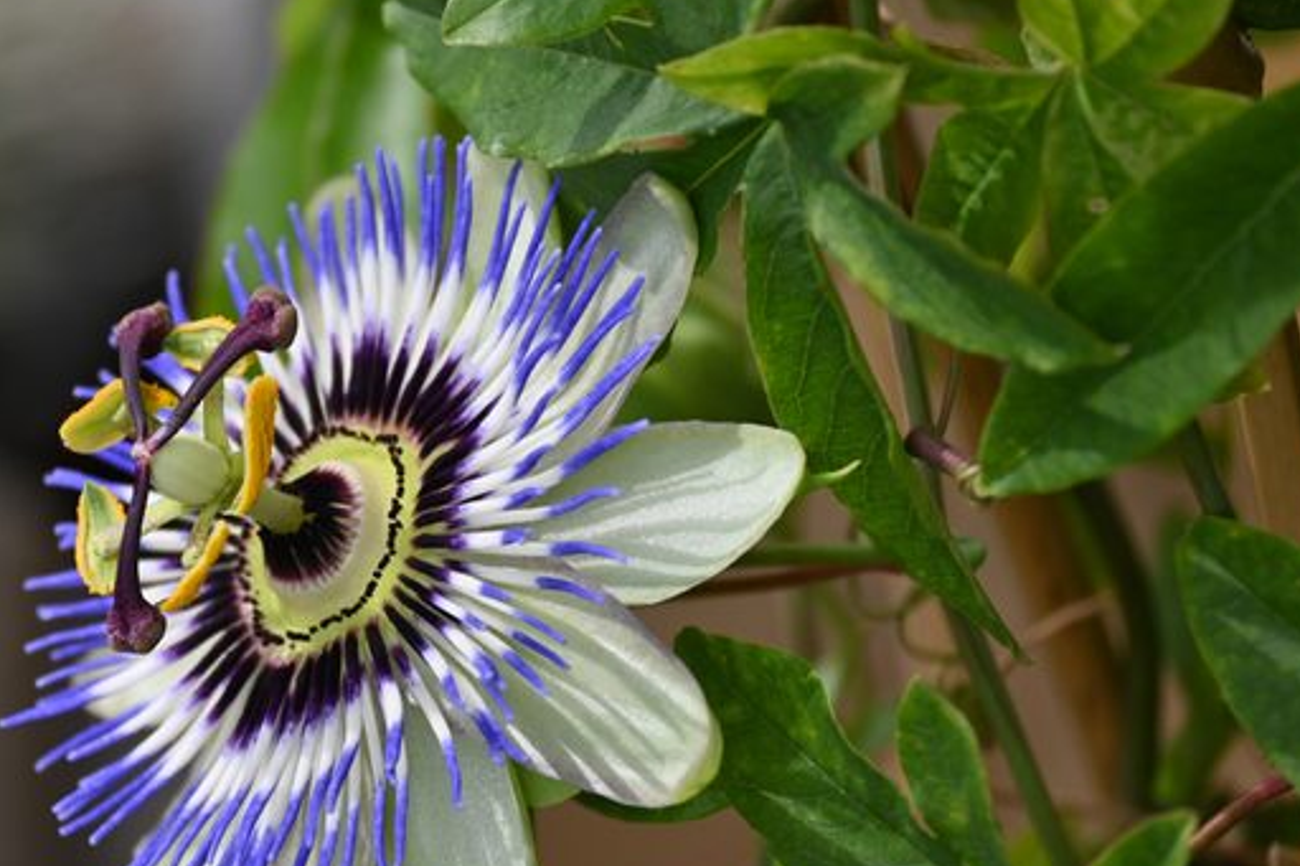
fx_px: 18518
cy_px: 519
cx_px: 437
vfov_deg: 2.7
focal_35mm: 513
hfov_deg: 4.0
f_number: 6.3
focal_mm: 250
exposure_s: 1/125
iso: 100
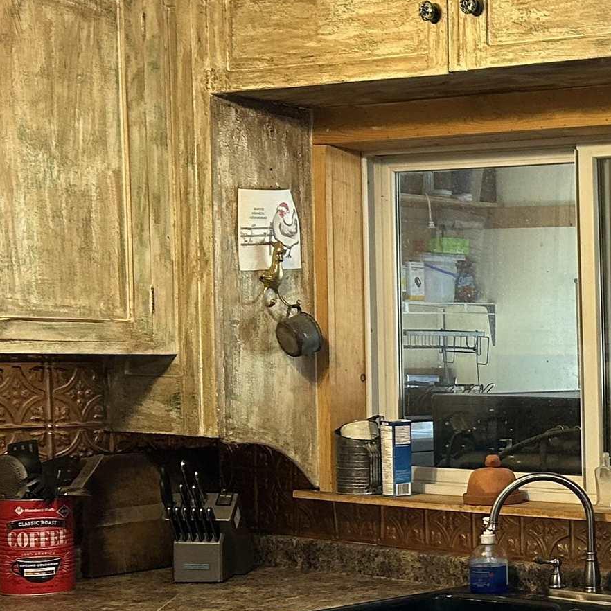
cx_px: 996
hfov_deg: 18.4
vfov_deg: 21.4
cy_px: 484
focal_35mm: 80
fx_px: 1598
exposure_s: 1/60
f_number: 1.5
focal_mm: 5.7
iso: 160
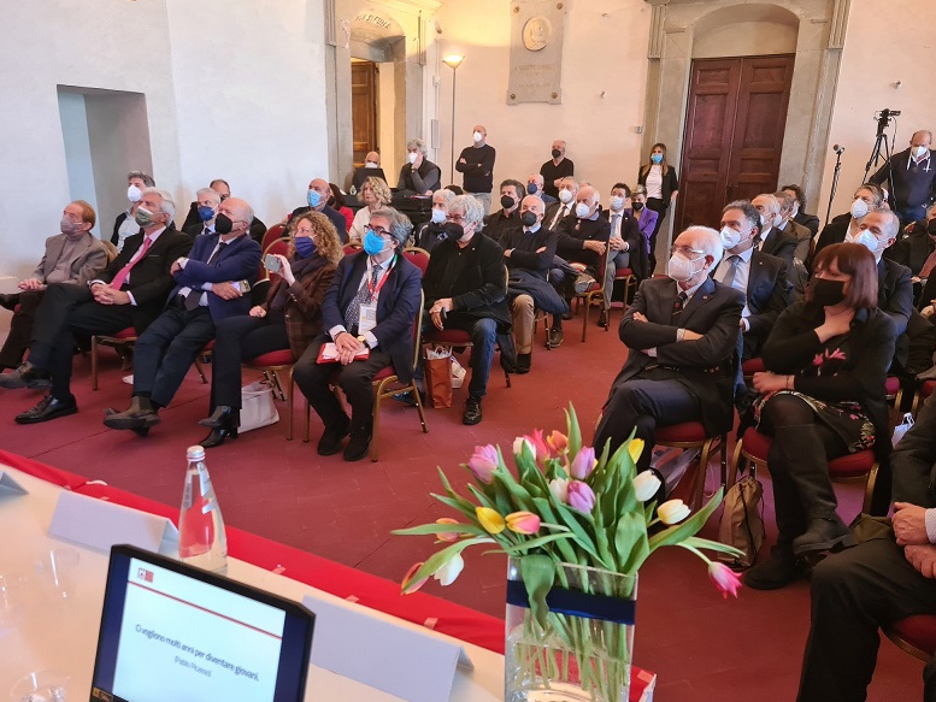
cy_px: 346
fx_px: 730
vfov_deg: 51.4
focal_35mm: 27
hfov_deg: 65.3
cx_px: 460
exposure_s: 1/50
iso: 400
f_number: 1.8
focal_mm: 5.4
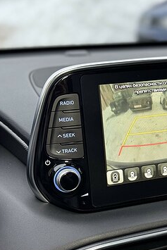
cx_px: 175
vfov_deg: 26.3
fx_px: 535
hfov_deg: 17.2
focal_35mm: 77
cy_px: 130
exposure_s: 1/49
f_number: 1.78
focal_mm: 6.76
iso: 100
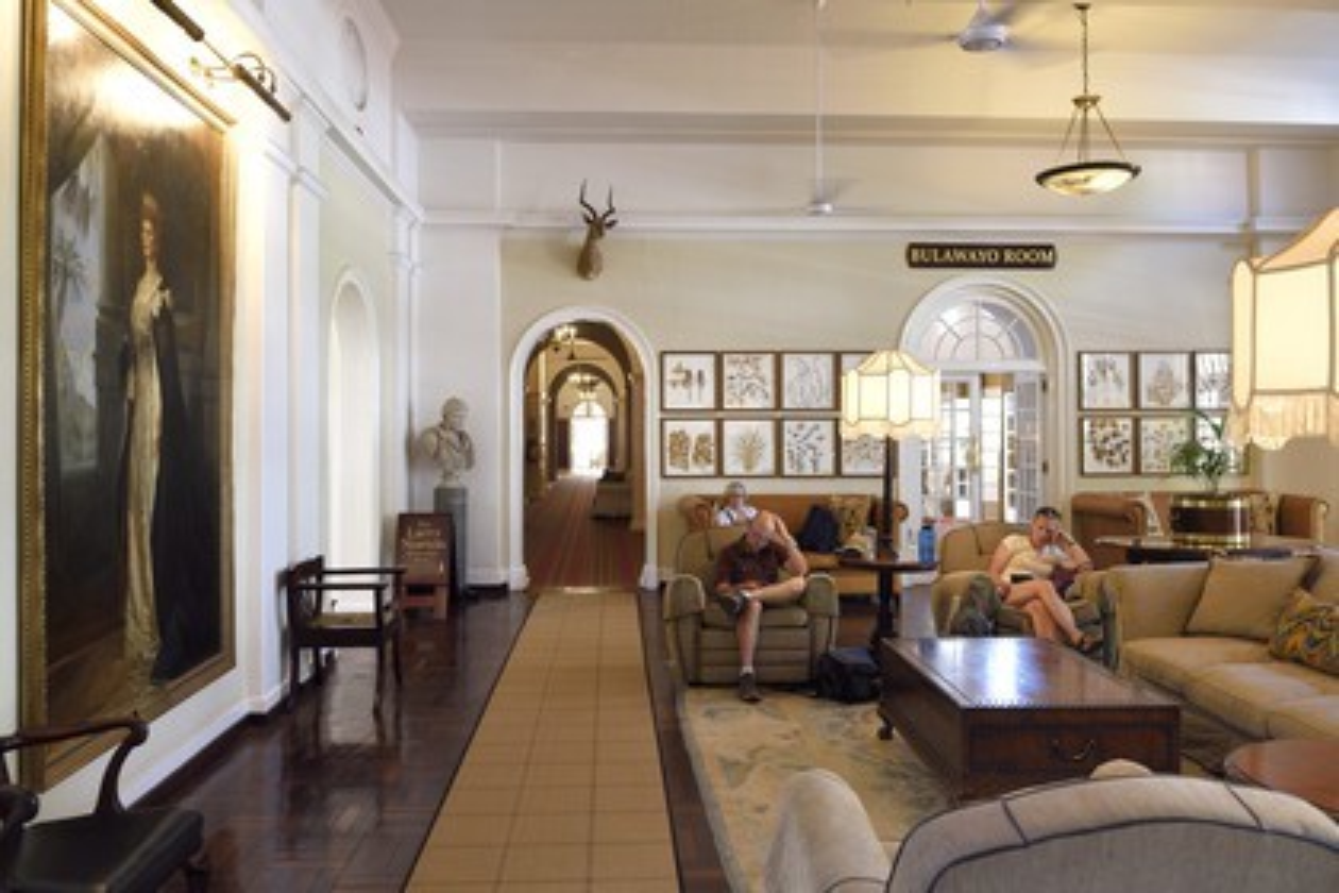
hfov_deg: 73.7
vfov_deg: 53.1
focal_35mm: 24
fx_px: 893
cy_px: 446
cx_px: 670
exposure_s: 1/40
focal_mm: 24
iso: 800
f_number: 4
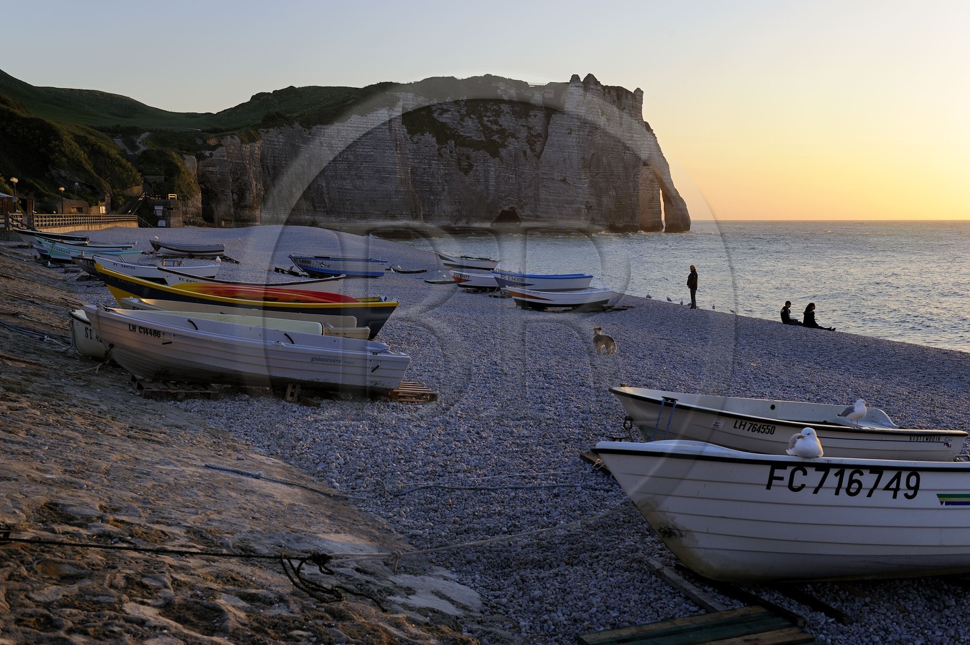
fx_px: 1077
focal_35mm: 40
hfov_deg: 48.5
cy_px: 322
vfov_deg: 33.3
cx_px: 485
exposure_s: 1/250
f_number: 5.6
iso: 200
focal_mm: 40
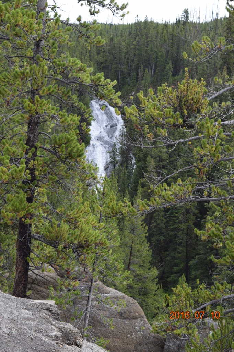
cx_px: 117
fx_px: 805
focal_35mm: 82
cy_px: 176
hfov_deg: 16.5
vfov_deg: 24.6
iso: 400
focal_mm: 55
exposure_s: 1/250
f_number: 8
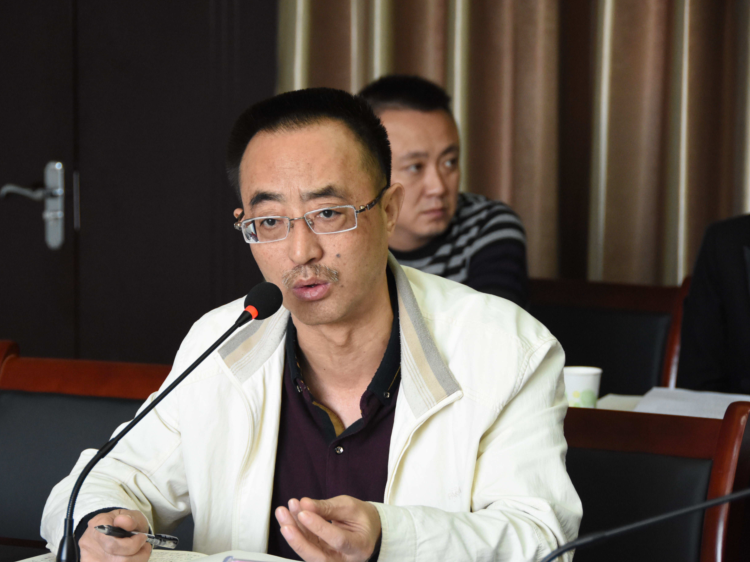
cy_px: 305
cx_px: 320
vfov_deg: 10.5
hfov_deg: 14.0
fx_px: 3055
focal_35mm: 141
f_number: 5
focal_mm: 80
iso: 2500
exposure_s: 1/200
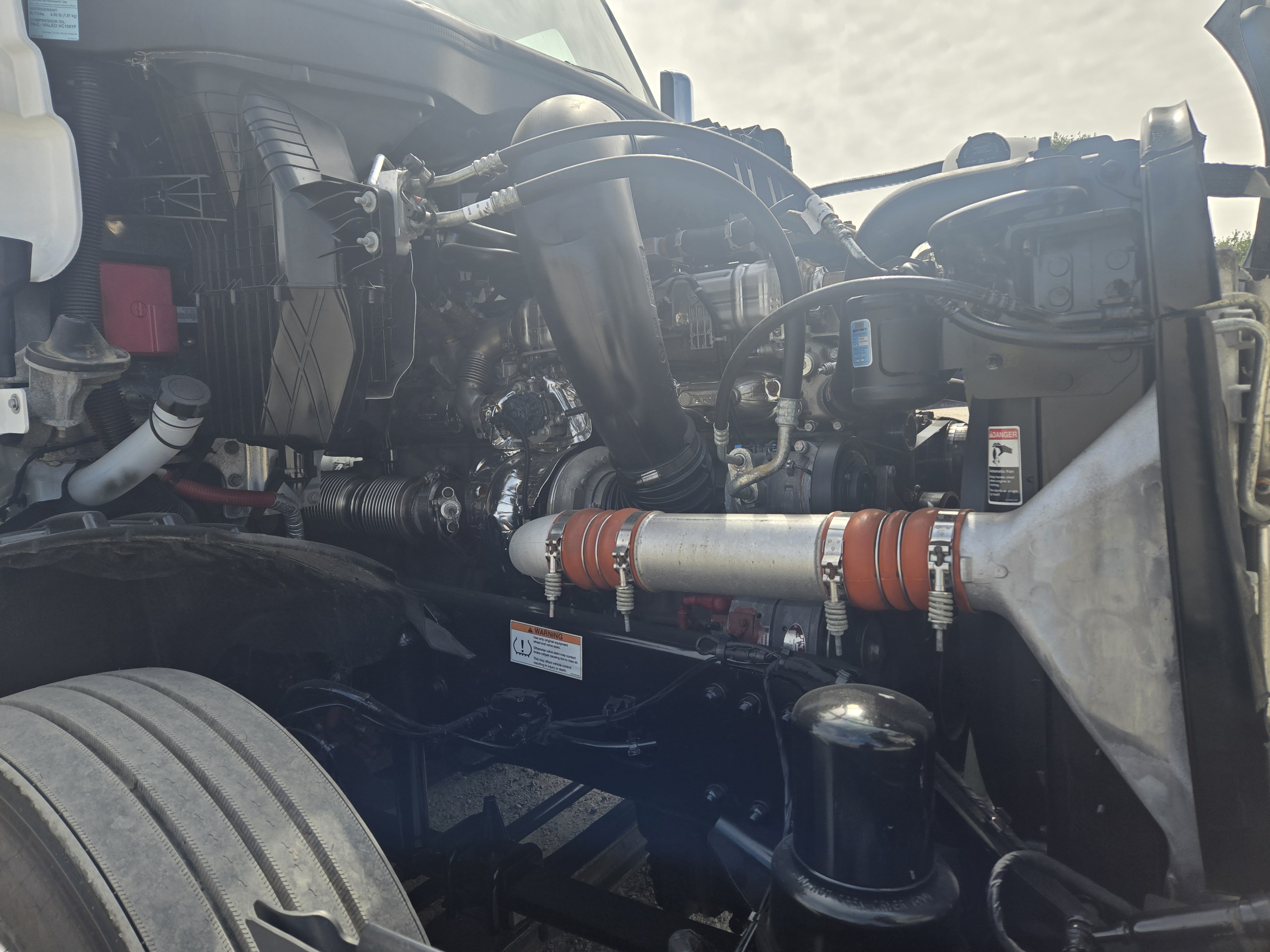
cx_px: 635
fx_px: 844
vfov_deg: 58.9
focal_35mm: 23
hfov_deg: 73.9
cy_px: 476
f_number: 1.8
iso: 25
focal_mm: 5.4
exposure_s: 1/1601
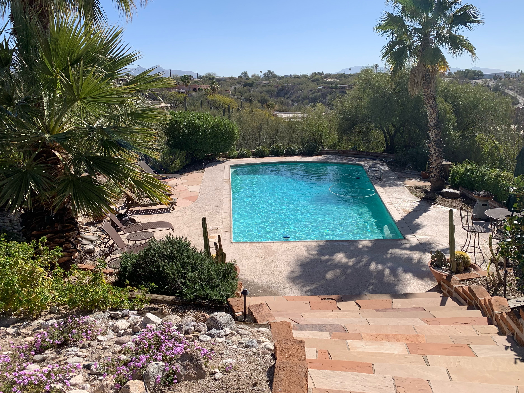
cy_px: 188
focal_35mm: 28
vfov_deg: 49.7
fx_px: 424
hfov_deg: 63.4
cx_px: 277
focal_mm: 4.25
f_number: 1.8
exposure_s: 1/2833
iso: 25
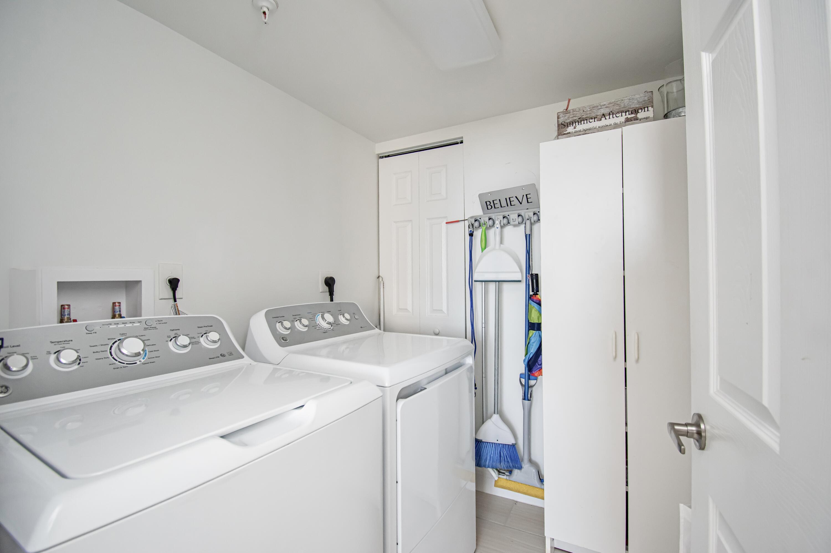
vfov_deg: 77.3
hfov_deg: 100.4
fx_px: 346
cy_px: 276
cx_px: 416
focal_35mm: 15
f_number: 5
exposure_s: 1/100
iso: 800
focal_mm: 10
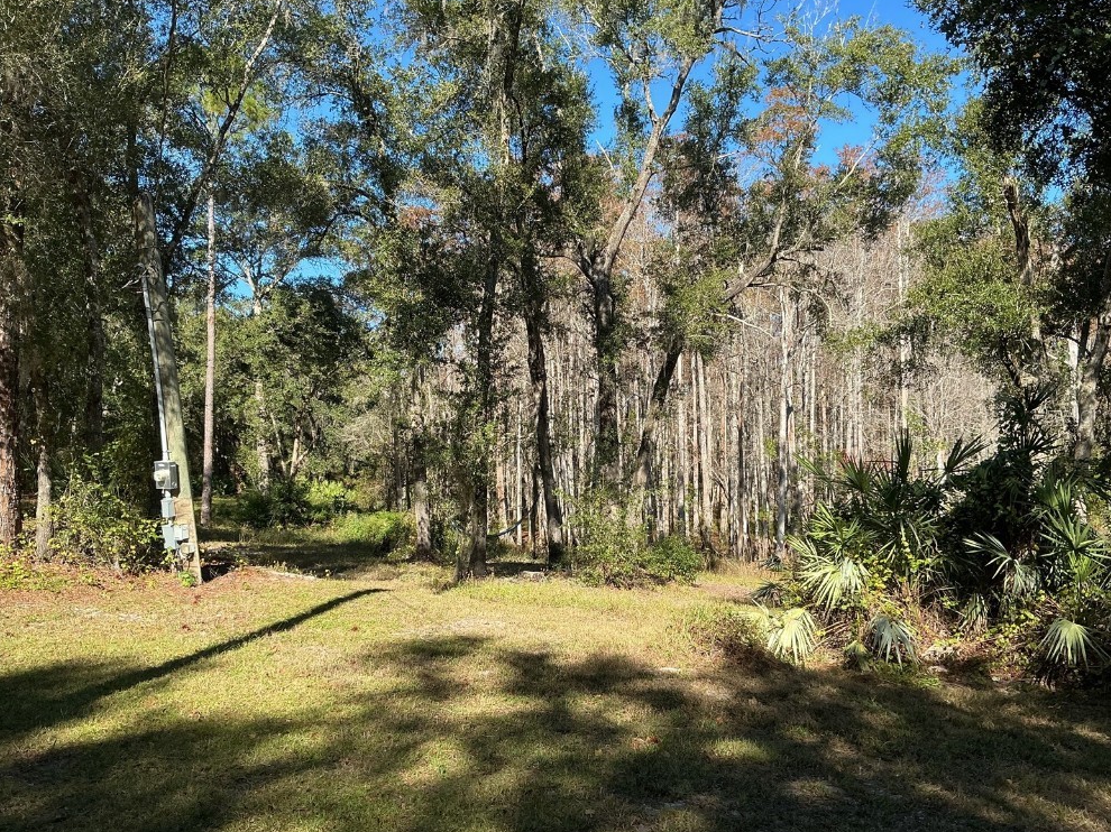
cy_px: 414
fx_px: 963
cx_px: 572
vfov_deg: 46.8
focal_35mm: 30
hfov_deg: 60.0
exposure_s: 1/739
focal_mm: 3
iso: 25
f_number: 1.8
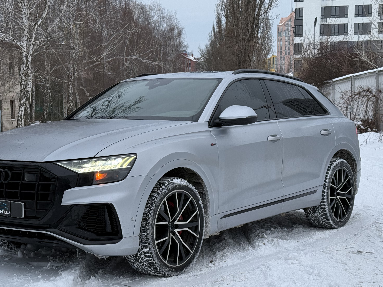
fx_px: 730
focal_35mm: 66
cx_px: 150
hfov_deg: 29.3
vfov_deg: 22.2
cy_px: 168
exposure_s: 1/121
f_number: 1.78
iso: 80
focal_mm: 6.76
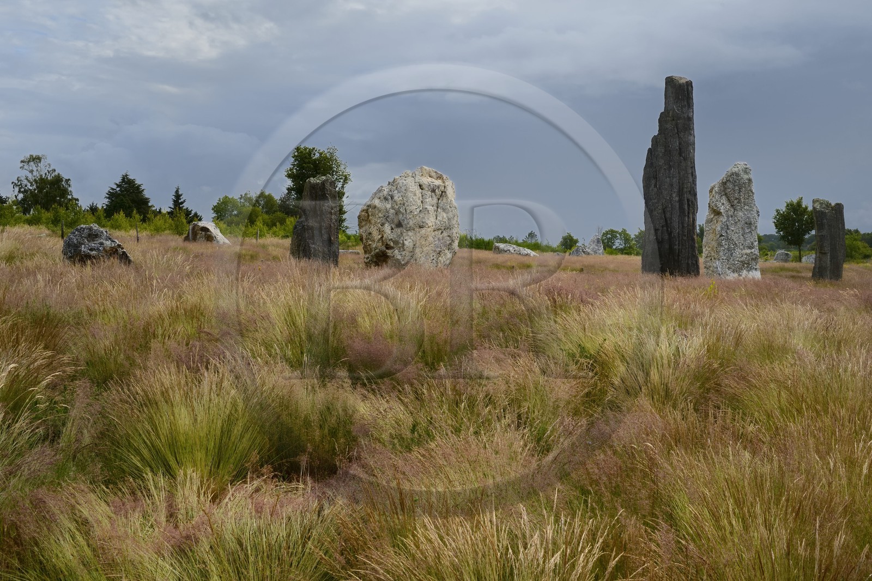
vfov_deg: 36.9
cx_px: 436
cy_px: 290
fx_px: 872
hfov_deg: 53.1
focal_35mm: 36
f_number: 13
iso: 200
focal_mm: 36
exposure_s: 1/200
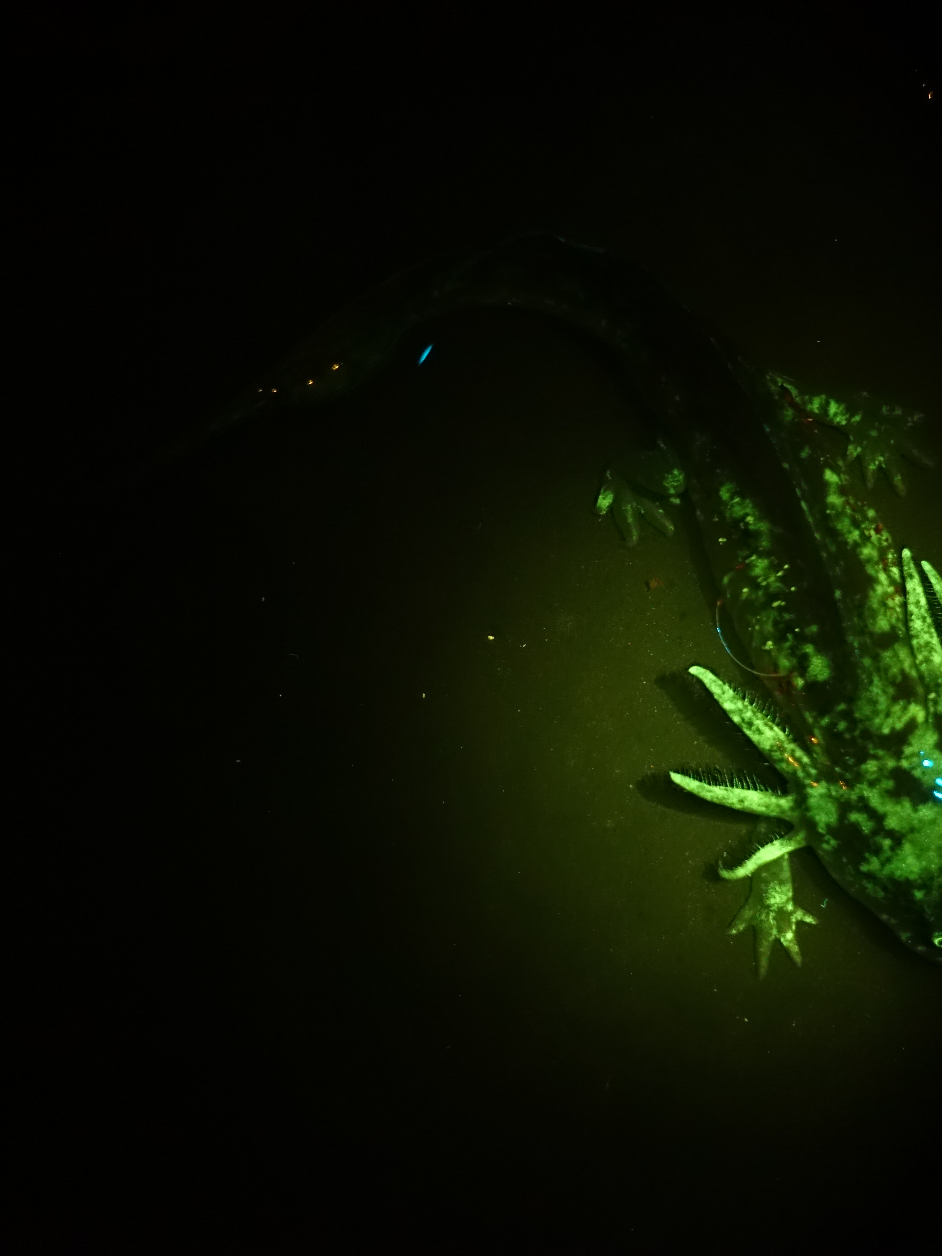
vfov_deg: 29.8
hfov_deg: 22.6
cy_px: 628
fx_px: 2358
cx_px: 466
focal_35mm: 65
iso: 1250
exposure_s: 1/8
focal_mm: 16.39
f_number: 2.8
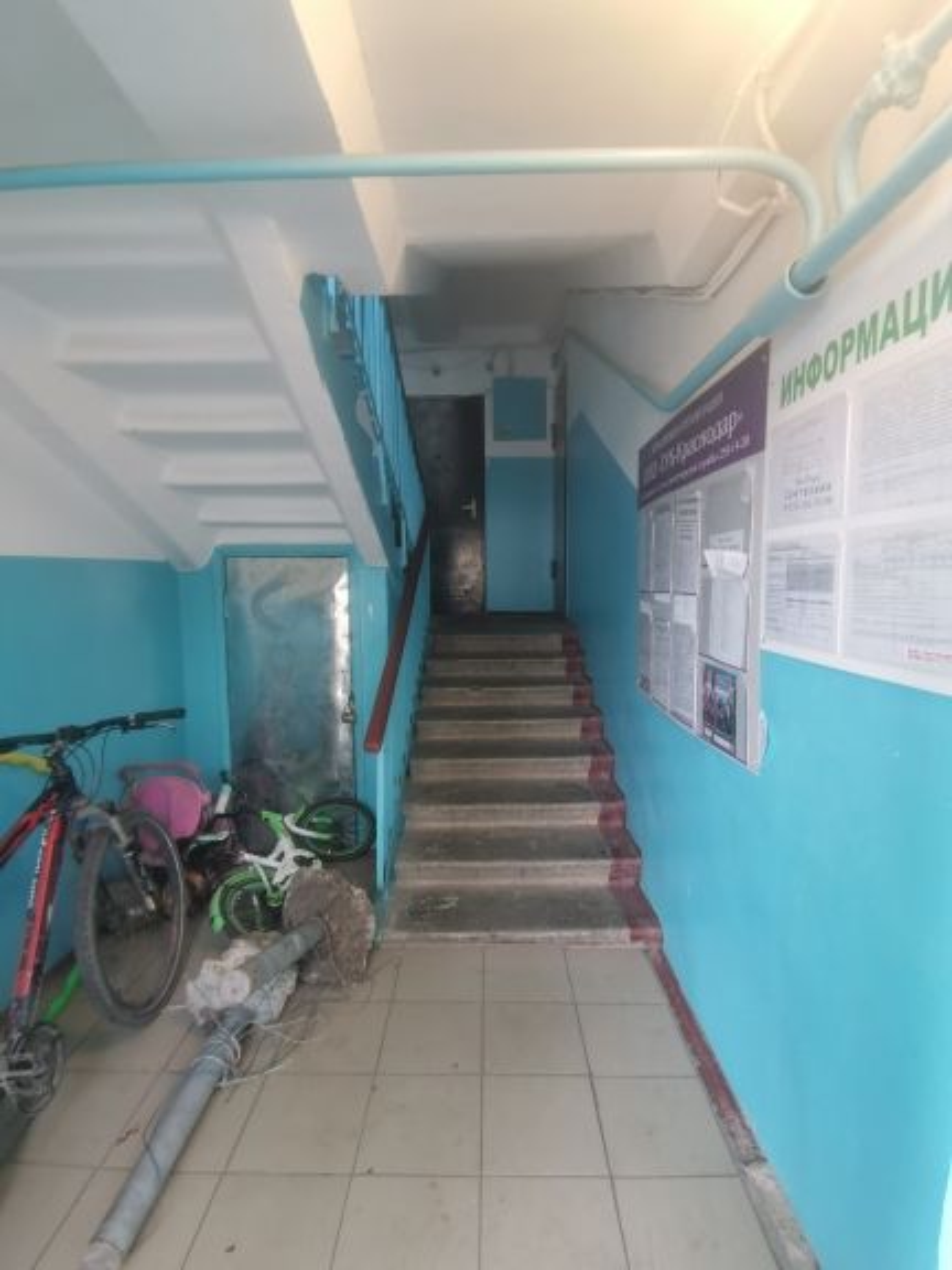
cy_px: 635
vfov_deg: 91.0
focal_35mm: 17
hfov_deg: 74.7
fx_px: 623
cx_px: 476
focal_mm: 2.23
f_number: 2.2
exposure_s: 1/33.3
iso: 320
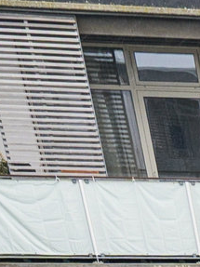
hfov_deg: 7.8
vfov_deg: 9.2
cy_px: 890
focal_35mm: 151
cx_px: 698
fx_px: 1164
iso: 400
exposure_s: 1/125
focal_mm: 15
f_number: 6.3
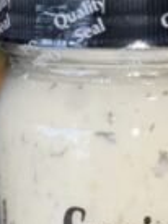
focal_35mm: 232
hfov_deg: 6.4
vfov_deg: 8.5
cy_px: 254
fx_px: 1506
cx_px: 158
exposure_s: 1/317
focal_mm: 6.76
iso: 50
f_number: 1.78
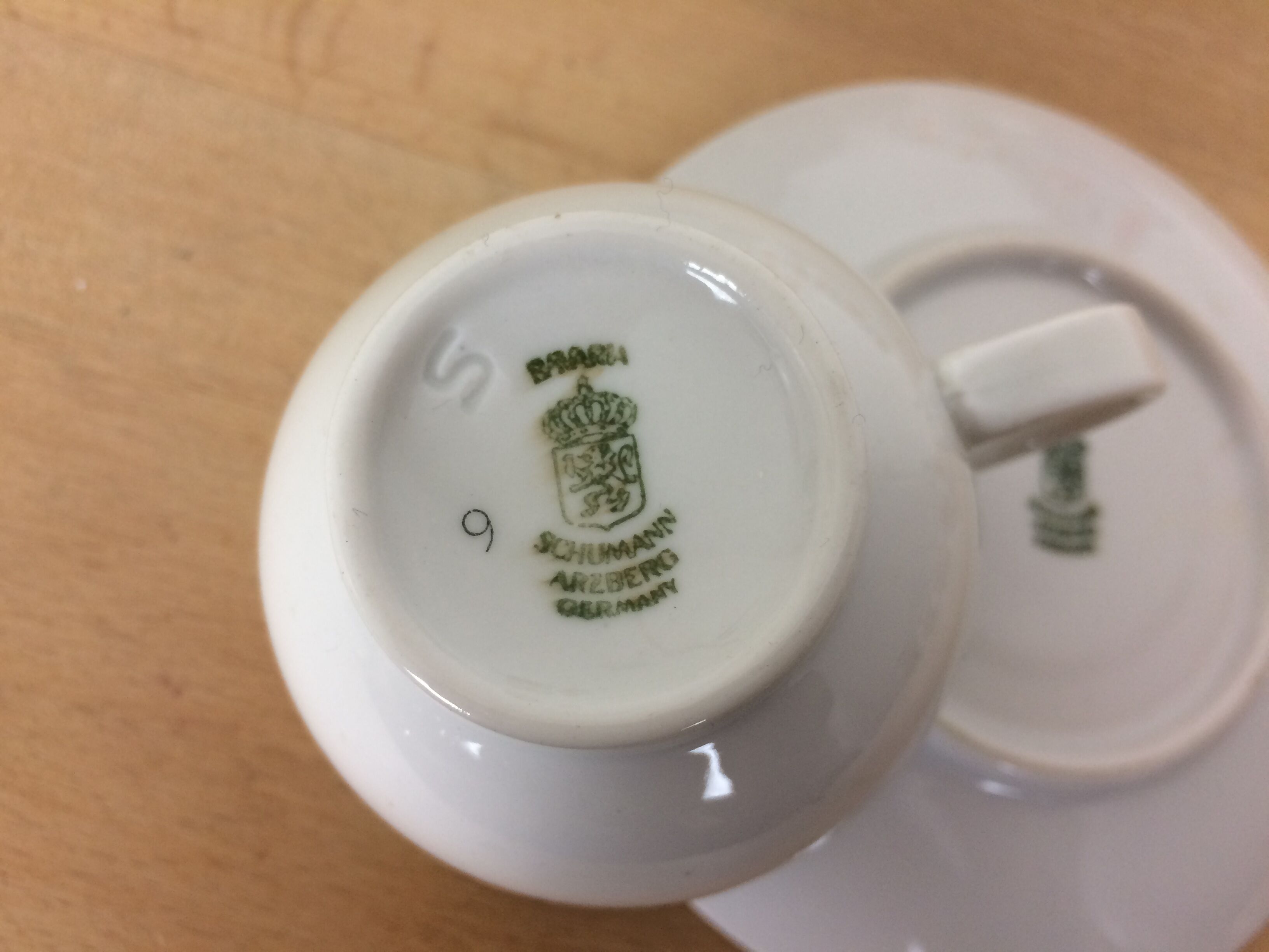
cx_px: 634
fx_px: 1063
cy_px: 476
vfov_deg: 48.2
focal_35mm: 29
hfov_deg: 61.7
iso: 50
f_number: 2.2
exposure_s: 1/33
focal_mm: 4.15
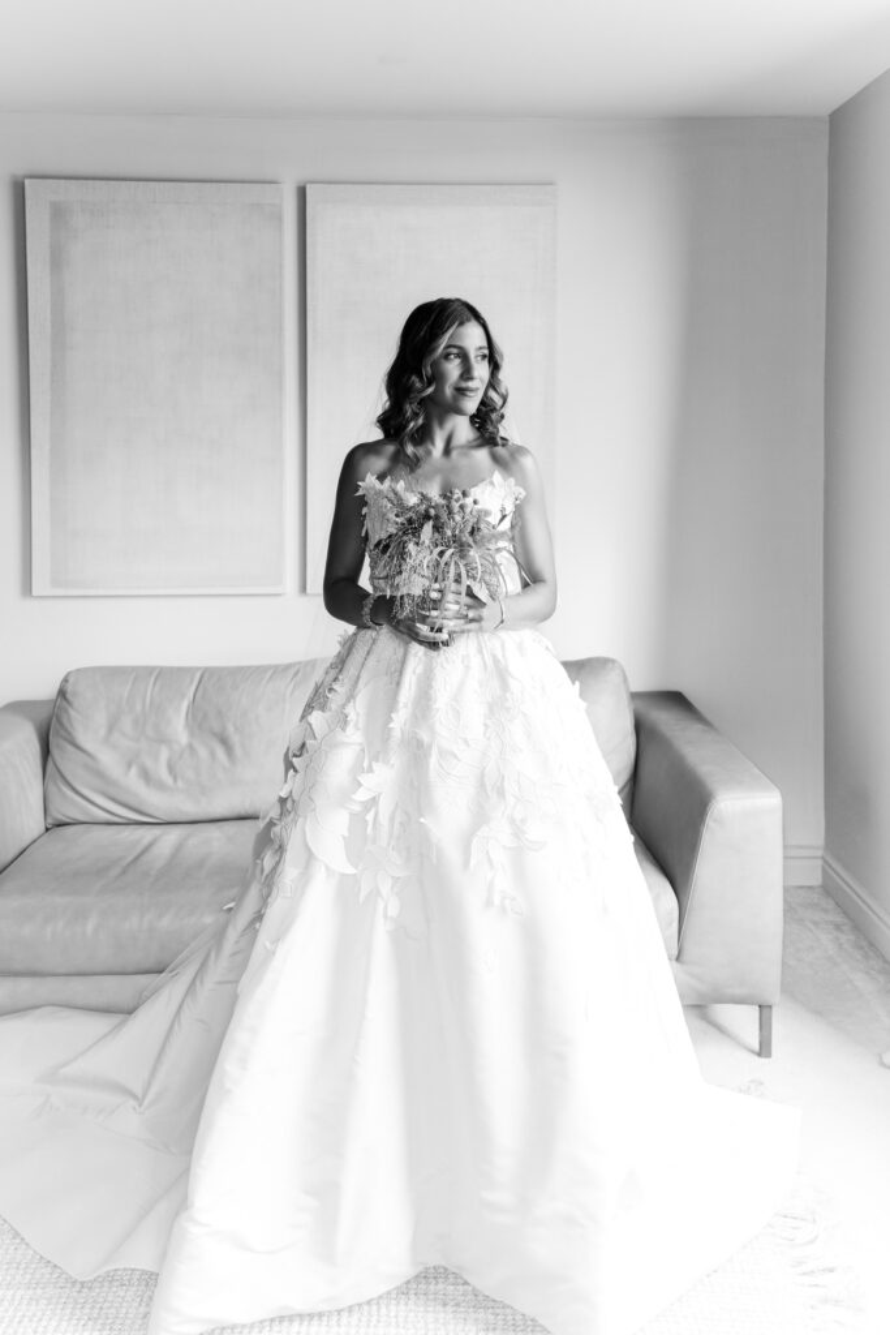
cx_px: 445
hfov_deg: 47.9
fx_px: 1001
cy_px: 668
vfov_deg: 67.4
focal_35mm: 27
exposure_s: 1/125
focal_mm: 27
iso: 200
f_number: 2.8
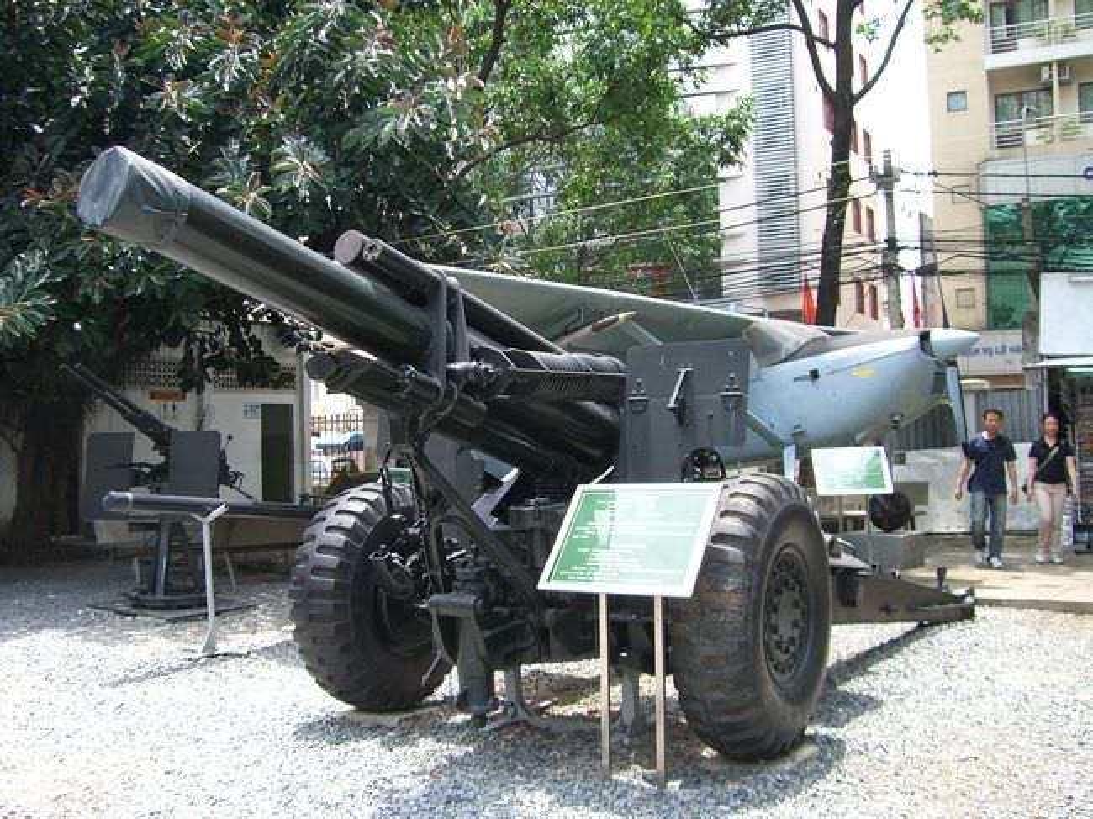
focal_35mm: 38
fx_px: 1199
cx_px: 546
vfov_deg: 37.7
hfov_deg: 49.0
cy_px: 410
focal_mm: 6.2
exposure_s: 1/250
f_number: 2.7
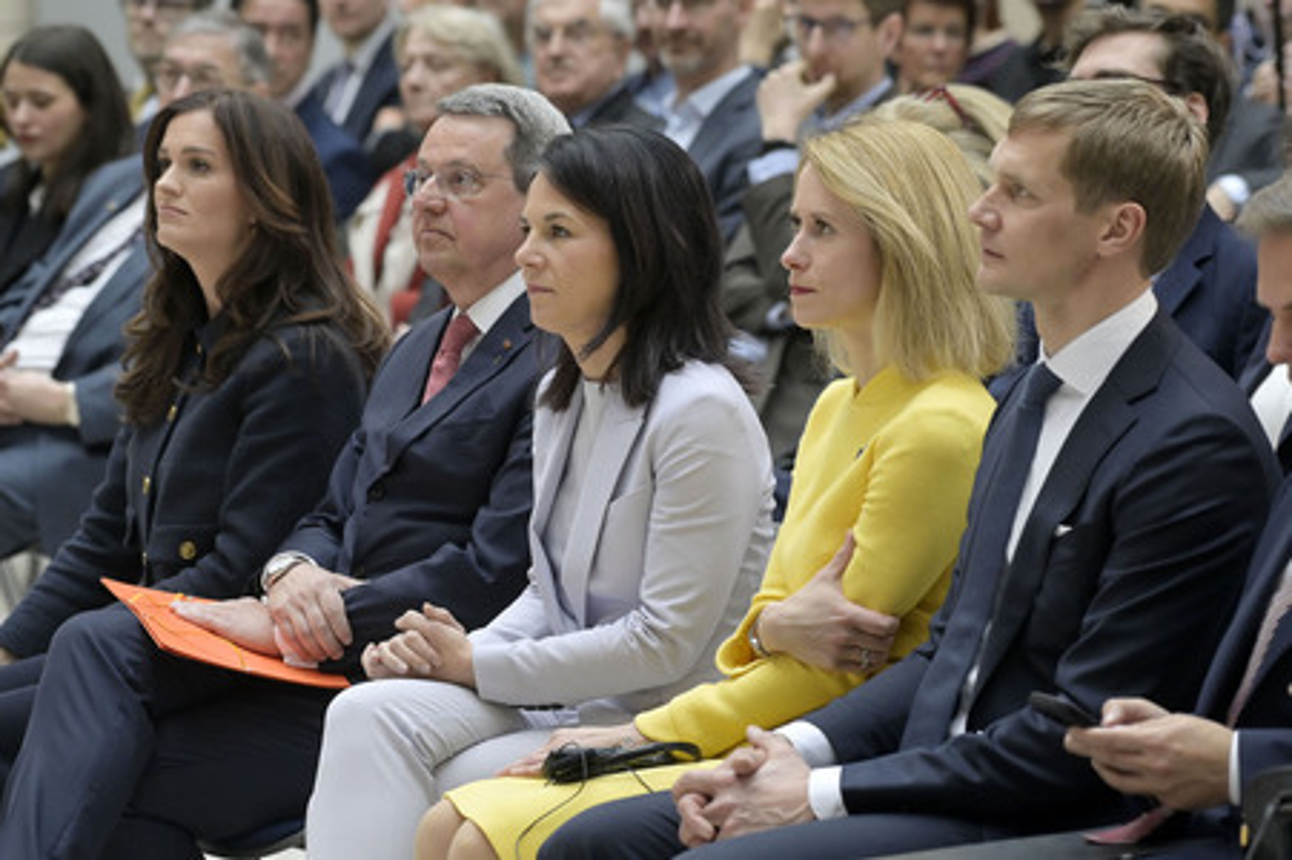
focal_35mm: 220
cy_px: 430
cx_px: 646
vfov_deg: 6.2
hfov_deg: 9.4
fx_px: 7890
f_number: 7.1
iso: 5000
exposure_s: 1/500
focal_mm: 220
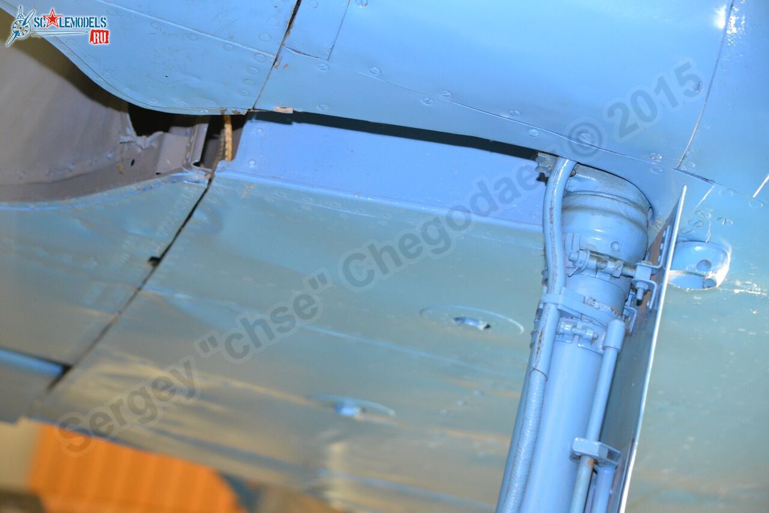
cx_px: 384
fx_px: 2947
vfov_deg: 9.9
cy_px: 256
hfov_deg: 14.9
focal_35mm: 138
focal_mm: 92
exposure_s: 1/60
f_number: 4.5
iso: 1250
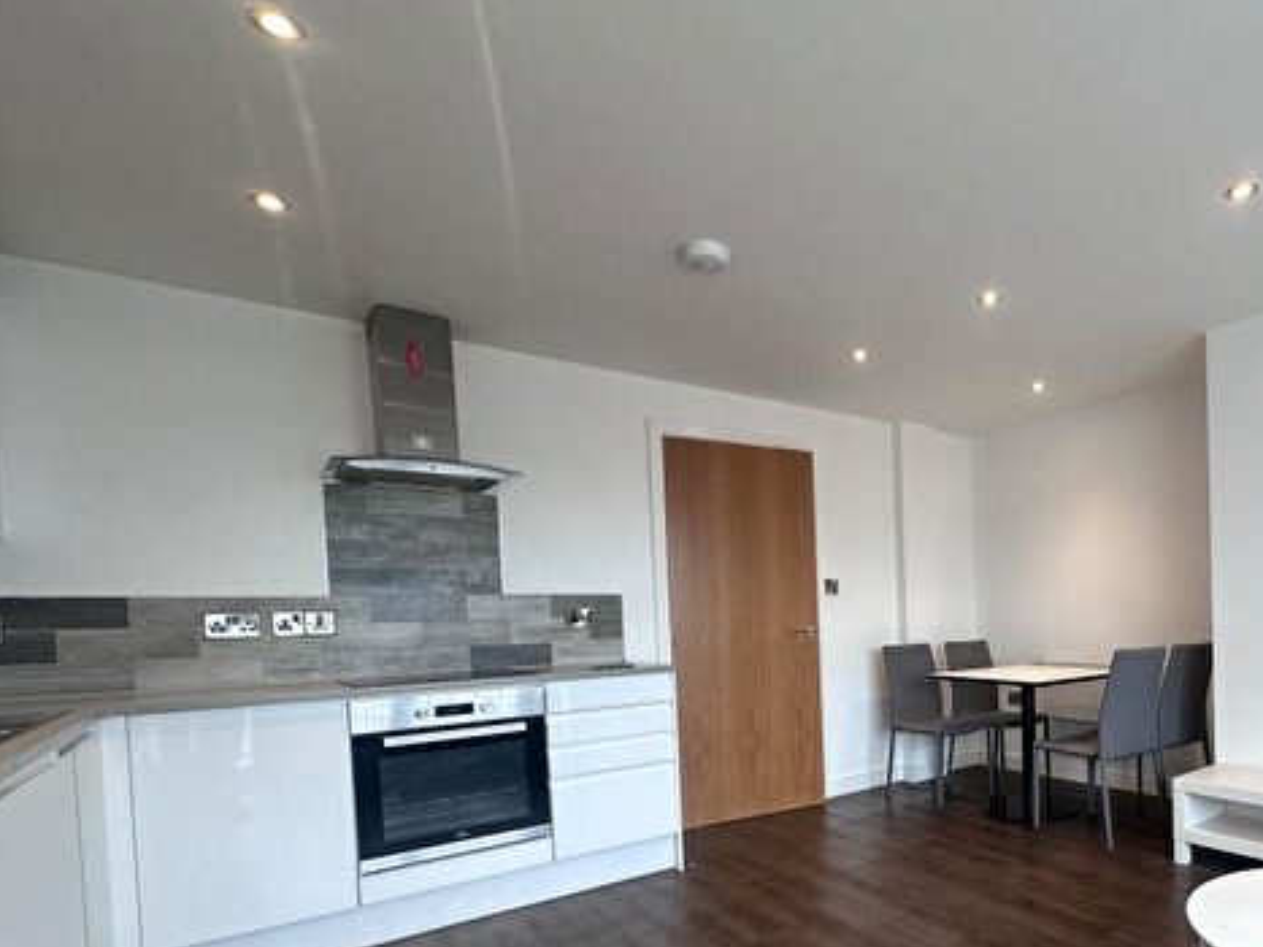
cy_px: 640
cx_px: 941
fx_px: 766
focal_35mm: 21
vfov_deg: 61.7
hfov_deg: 73.6
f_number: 2.2
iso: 80
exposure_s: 1/100
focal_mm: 2.22
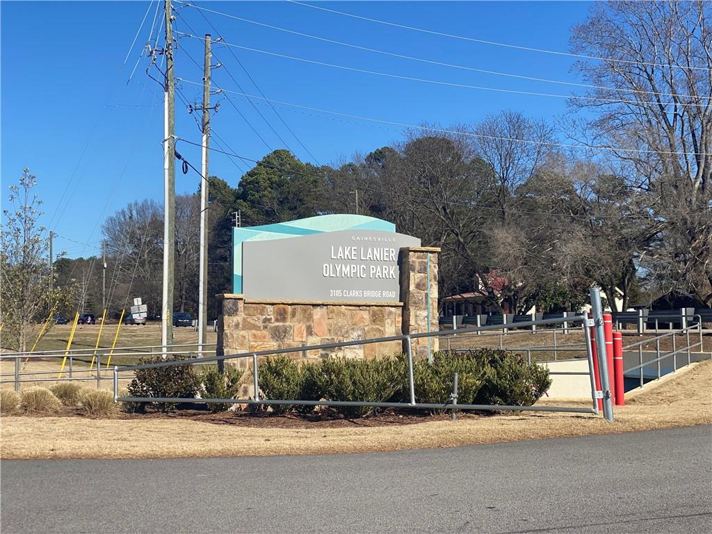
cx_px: 356
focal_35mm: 52
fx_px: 1070
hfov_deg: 36.8
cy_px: 267
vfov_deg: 28.0
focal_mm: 6
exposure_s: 1/1845
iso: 20
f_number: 2
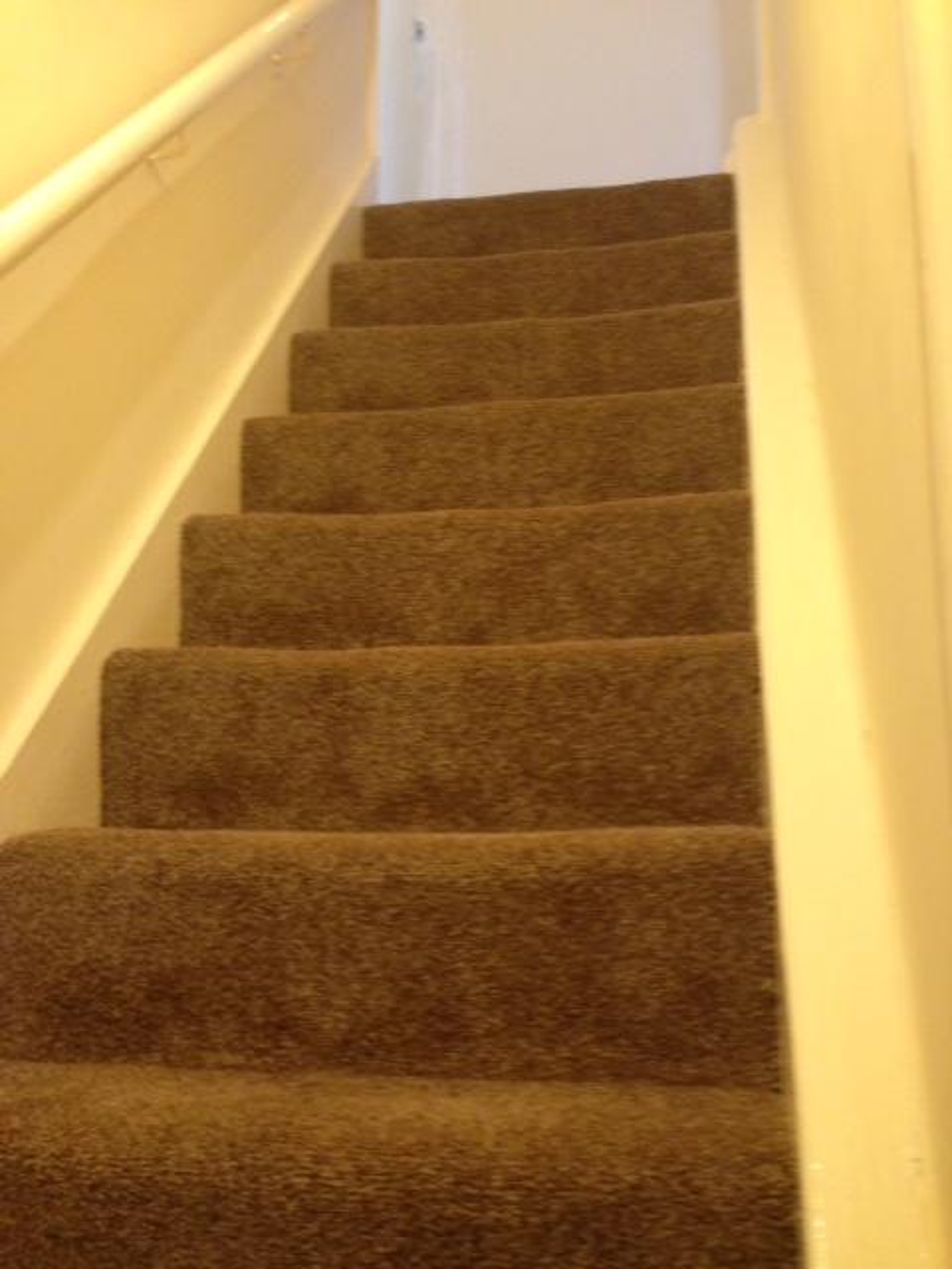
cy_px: 634
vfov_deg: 55.4
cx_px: 476
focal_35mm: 33
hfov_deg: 42.9
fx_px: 1210
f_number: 2.4
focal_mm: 4.12
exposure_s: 1/20
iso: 250
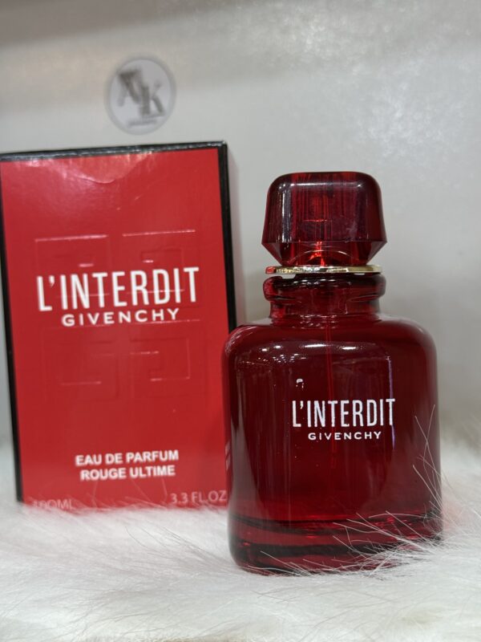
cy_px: 321
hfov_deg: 30.3
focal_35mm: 48
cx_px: 240
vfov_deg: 39.7
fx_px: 889
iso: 64
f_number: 1.78
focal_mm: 6.76
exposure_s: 1/50
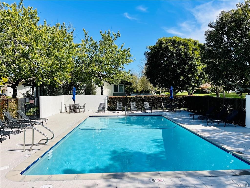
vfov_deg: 53.1
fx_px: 188
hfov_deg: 67.3
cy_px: 94
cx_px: 125
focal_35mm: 26
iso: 32
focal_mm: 5.1
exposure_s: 1/3559
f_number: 1.6
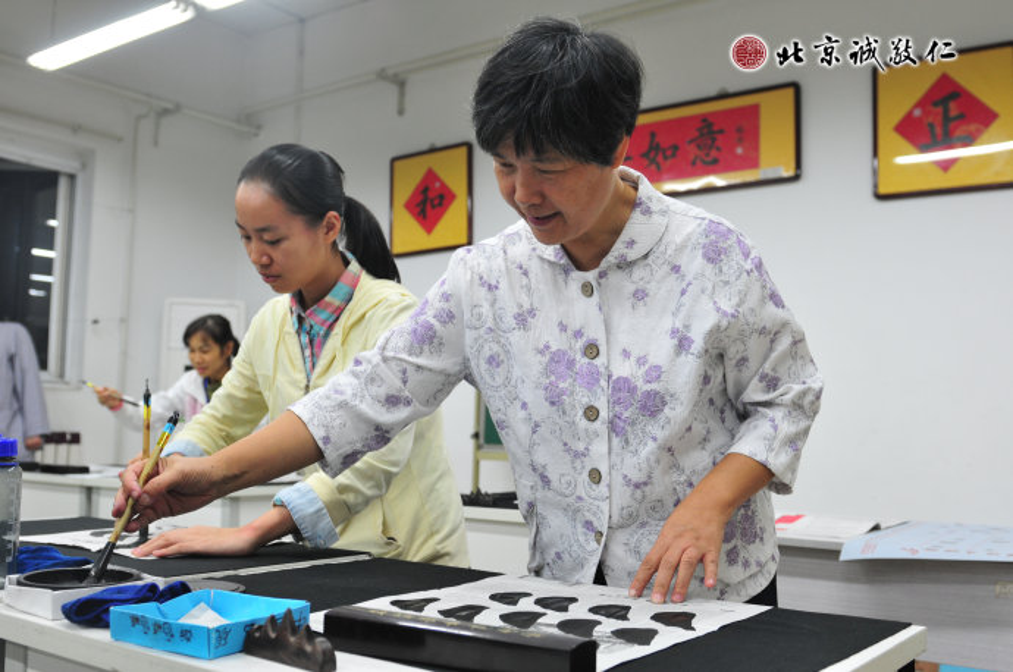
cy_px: 336
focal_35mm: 36
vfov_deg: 36.8
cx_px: 506
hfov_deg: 53.2
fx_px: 1012
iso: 400
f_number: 3.5
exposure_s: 1/50
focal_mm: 24
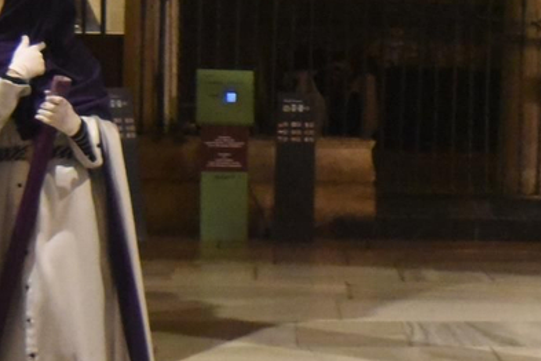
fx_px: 1773
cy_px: 320
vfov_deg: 11.5
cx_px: 692
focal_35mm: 118
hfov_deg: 16.4
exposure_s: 1/125
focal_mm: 29
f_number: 3.5
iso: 10000
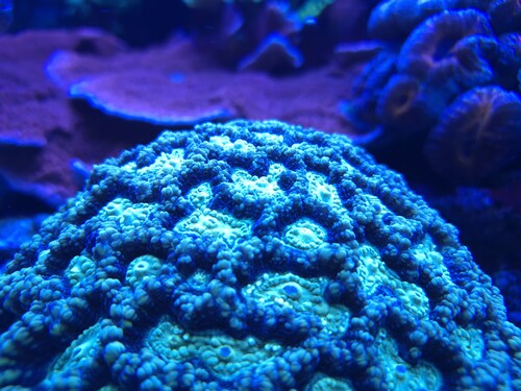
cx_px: 260
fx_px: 346
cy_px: 196
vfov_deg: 58.9
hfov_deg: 73.9
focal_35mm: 23
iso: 160
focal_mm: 5.4
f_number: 1.8
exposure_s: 1/50
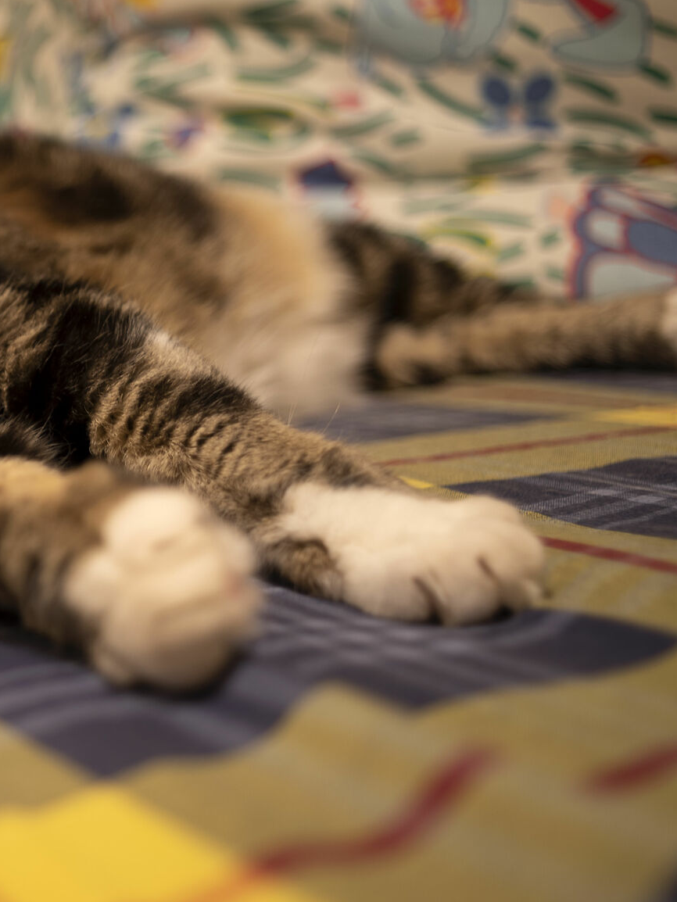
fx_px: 1825
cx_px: -77
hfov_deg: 20.0
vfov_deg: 27.7
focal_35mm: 70
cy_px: 385
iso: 100
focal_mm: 35
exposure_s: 1/2
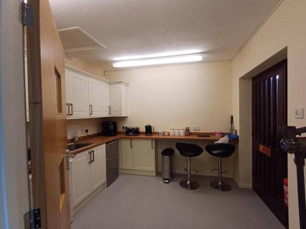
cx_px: 153
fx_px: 141
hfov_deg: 94.5
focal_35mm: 16
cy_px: 114
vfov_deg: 78.1
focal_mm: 1.64
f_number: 2.2
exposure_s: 1/50
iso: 80
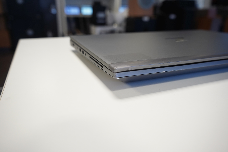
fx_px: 177
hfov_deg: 65.5
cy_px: 76
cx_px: 114
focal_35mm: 28
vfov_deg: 46.4
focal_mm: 28
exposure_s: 1/50
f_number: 5.6
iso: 1600
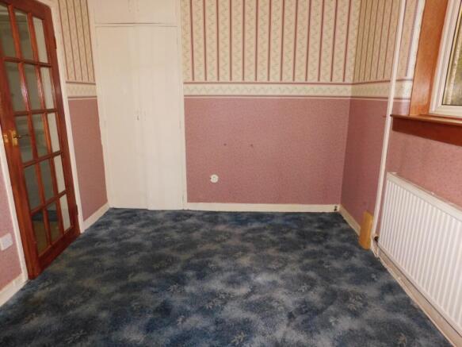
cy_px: 174
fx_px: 307
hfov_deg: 73.9
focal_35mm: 23
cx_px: 231
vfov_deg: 58.9
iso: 200
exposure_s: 1/30
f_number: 3
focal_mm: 4
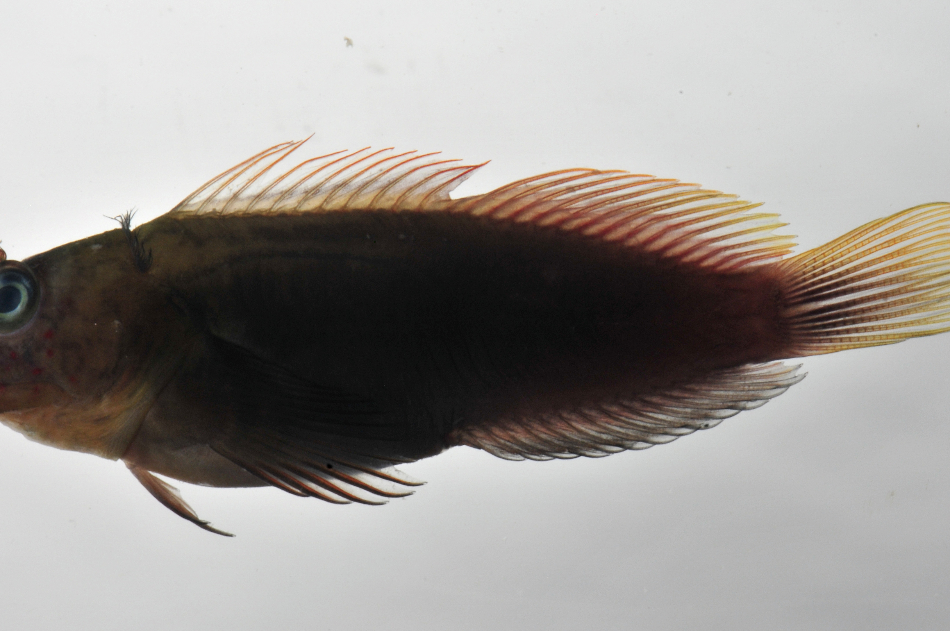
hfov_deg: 10.0
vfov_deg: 6.6
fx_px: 5447
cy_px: 338
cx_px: 464
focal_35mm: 207
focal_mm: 105
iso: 200
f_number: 36
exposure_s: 1/60
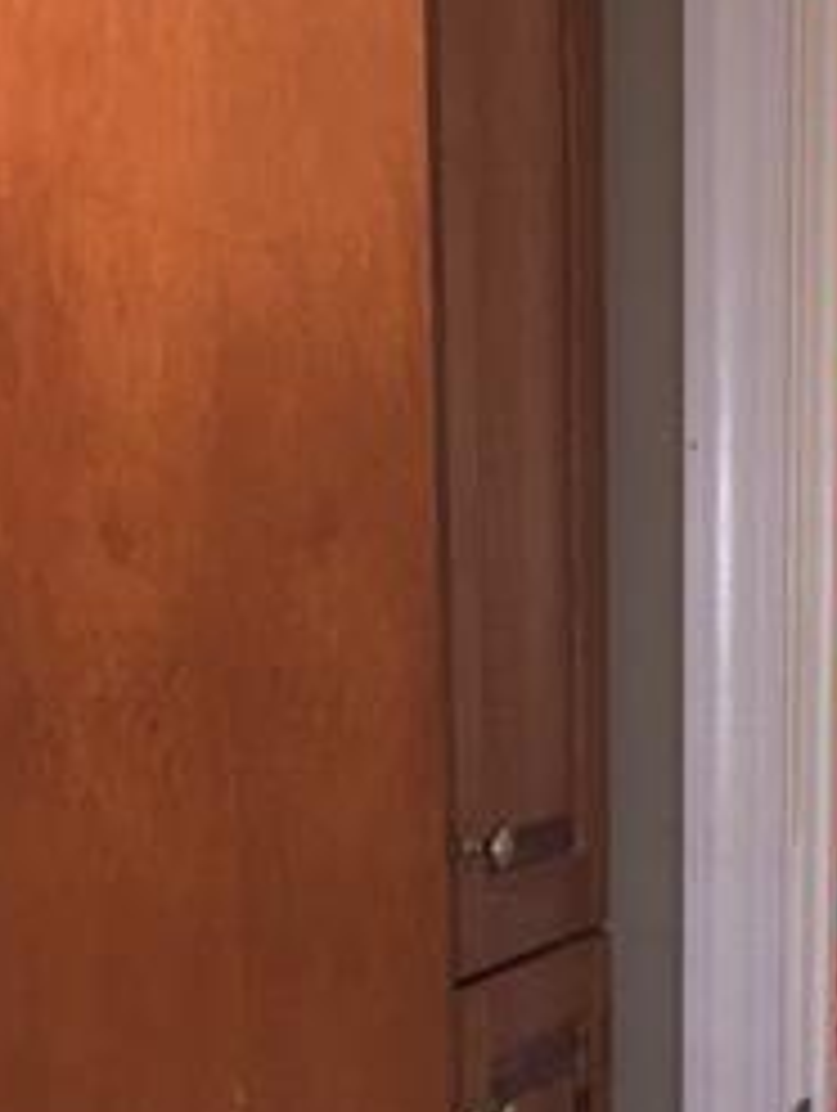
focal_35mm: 90
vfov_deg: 20.9
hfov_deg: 16.1
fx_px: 2894
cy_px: 1171
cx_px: 878
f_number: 2.2
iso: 160
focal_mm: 4.15
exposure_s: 1/30
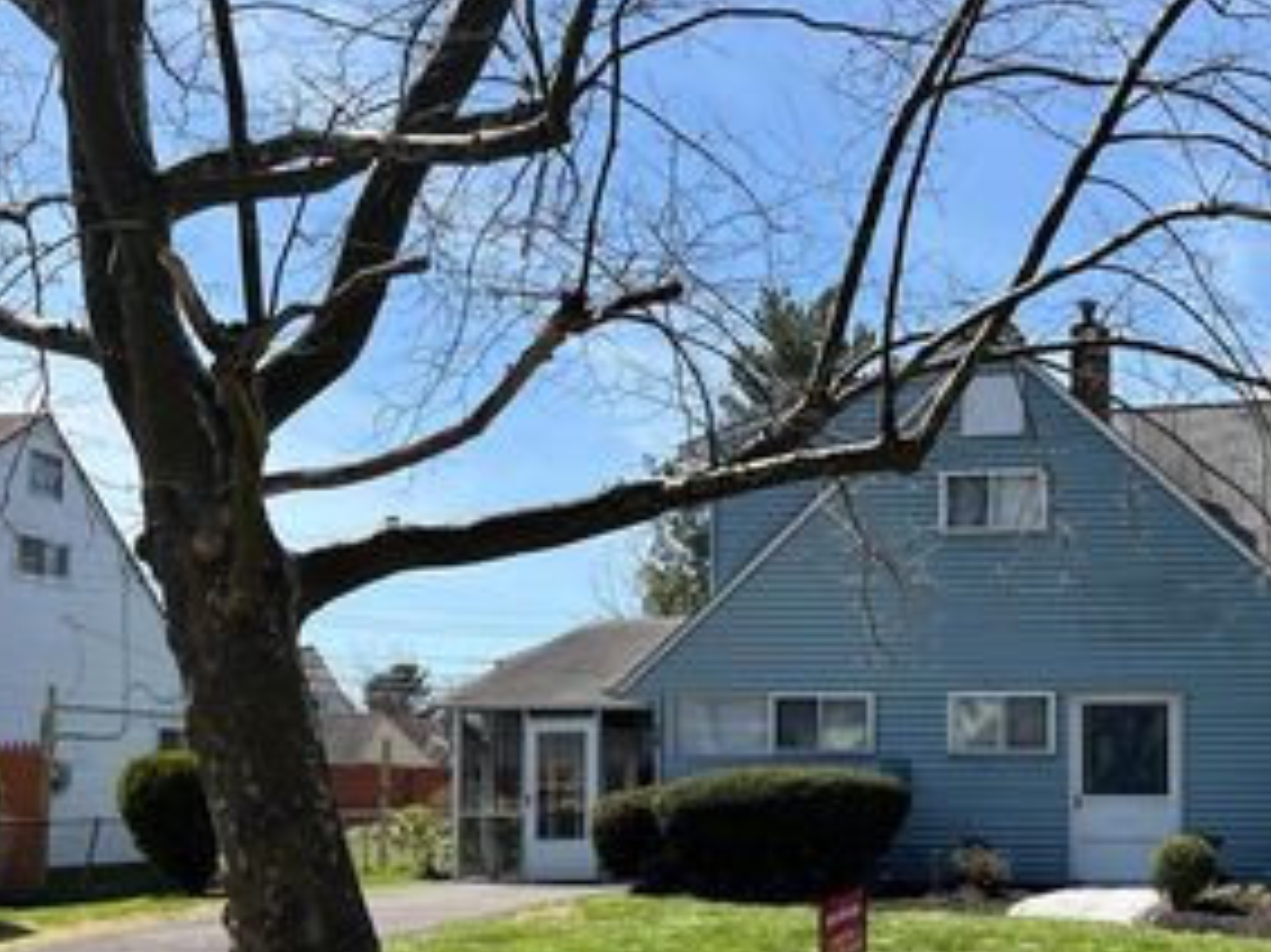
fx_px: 1688
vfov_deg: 30.7
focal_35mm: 46
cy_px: 757
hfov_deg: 39.8
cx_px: 993
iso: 50
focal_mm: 5.7
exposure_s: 1/3077
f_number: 1.5
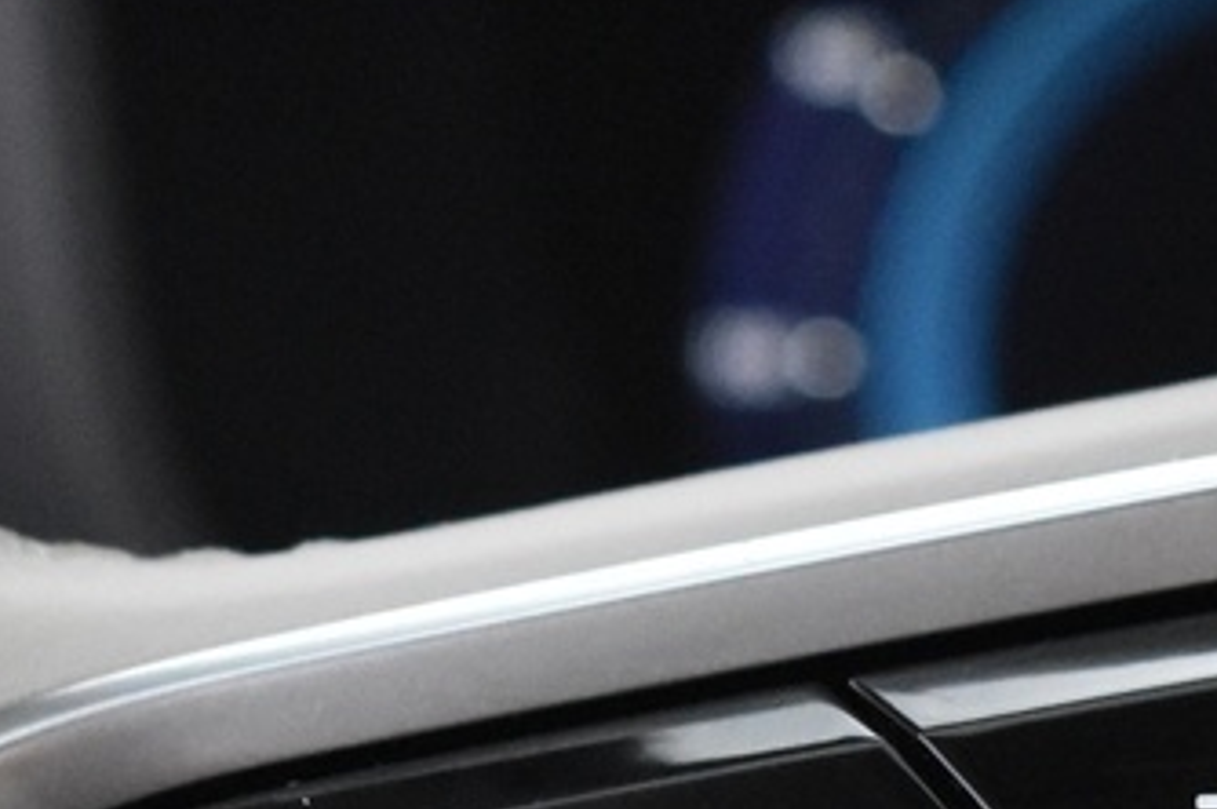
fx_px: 6889
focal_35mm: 204
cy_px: 1275
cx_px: 605
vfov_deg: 6.6
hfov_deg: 10.1
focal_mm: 28
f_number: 4.2
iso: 3200
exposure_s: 1/50
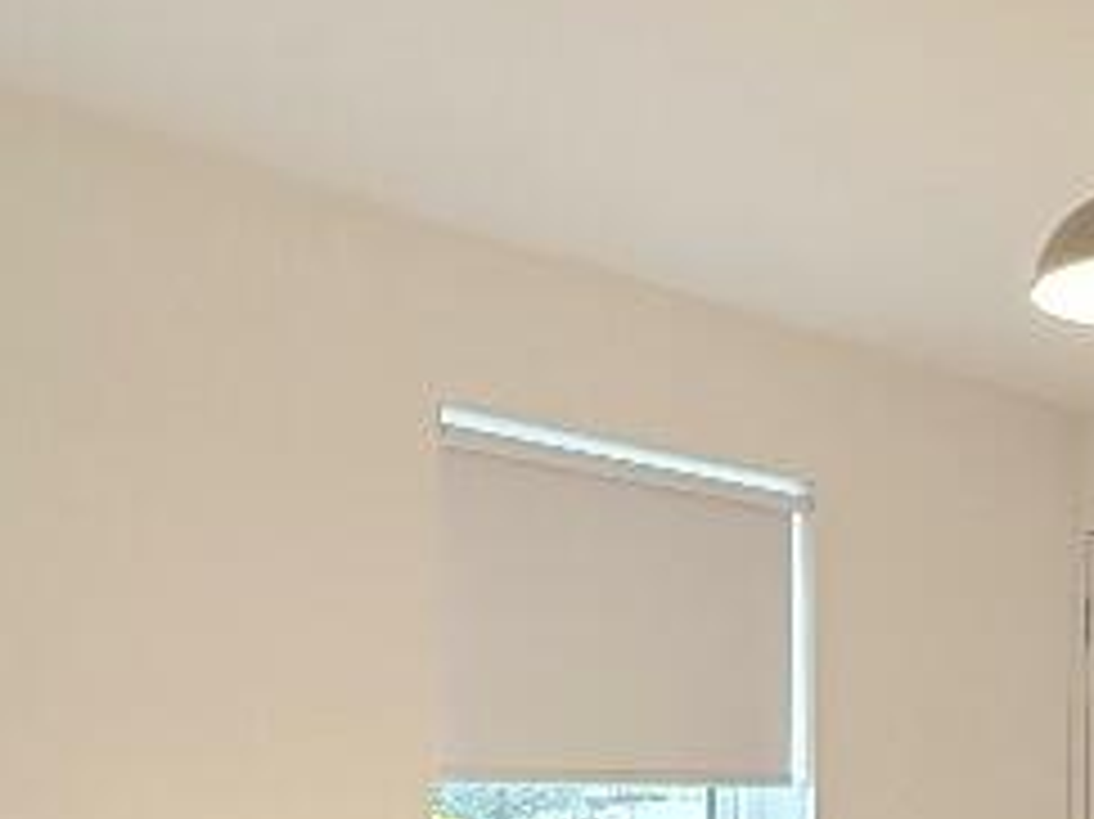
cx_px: 851
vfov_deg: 23.8
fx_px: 1864
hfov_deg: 32.0
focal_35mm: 59
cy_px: 814
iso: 200
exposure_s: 1/100
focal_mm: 2.22
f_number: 2.2
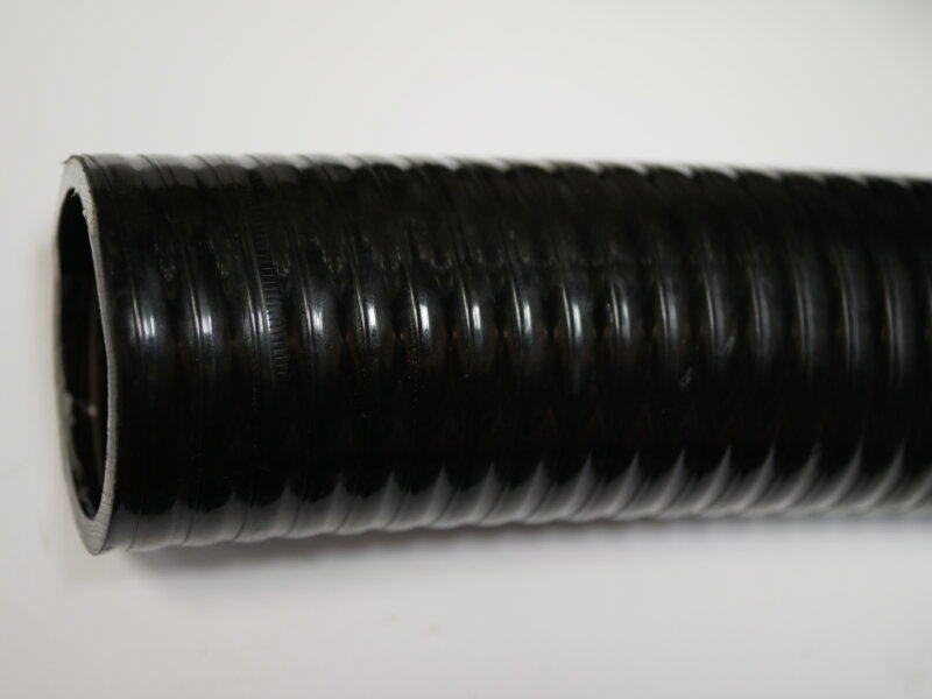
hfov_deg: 32.2
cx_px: 466
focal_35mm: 60
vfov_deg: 24.4
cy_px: 350
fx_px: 1615
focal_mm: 30
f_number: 2.8
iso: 1250
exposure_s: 1/60
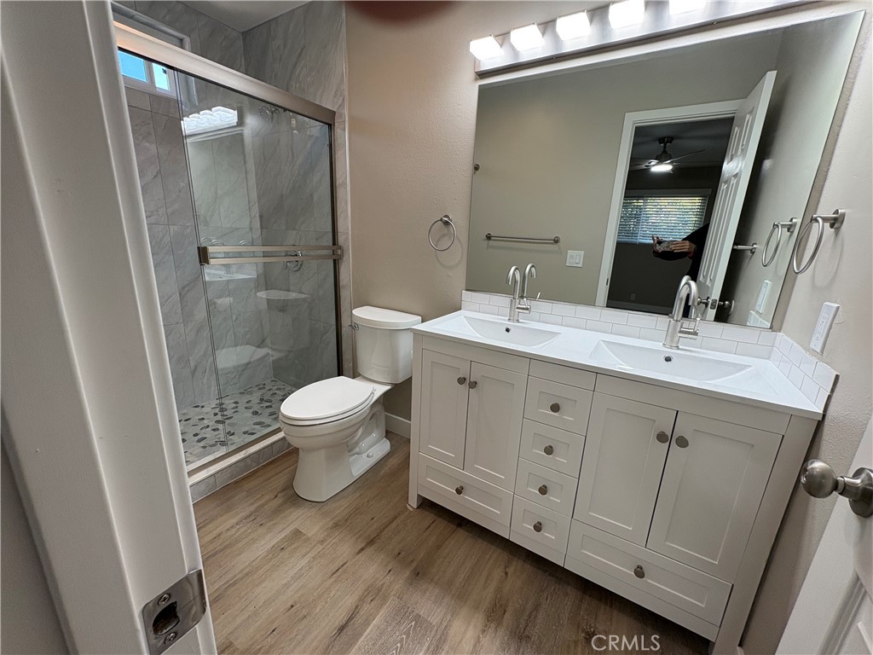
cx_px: 436
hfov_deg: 102.1
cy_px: 328
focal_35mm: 14
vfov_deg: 85.7
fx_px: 353
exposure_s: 1/120
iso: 125
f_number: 2.2
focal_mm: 2.22
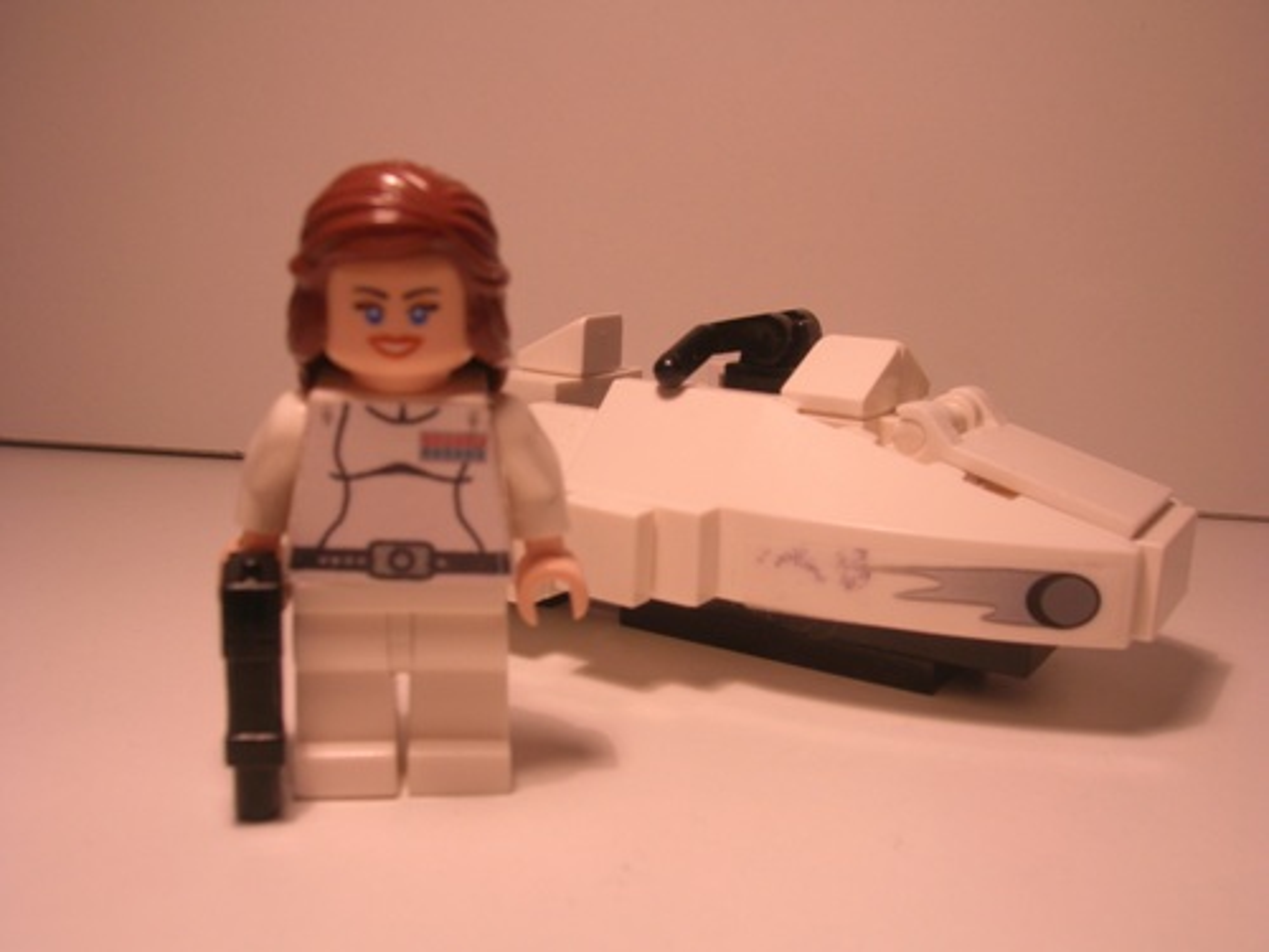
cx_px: 634
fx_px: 1246
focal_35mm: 34
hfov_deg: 54.0
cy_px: 476
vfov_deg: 41.8
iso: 50
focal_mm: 5.7
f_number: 4.9
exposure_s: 1/53.5
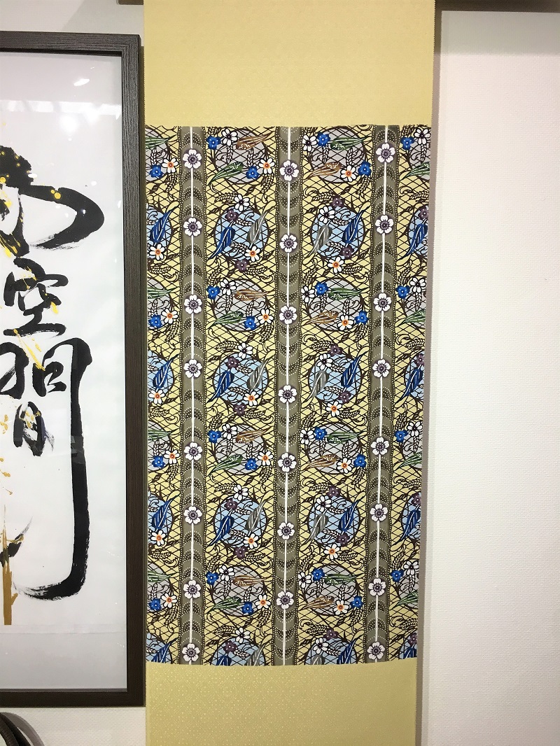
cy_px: 373
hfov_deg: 48.2
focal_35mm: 29
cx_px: 280
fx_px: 625
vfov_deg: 61.6
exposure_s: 1/30
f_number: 2.2
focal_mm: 4.15
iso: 32
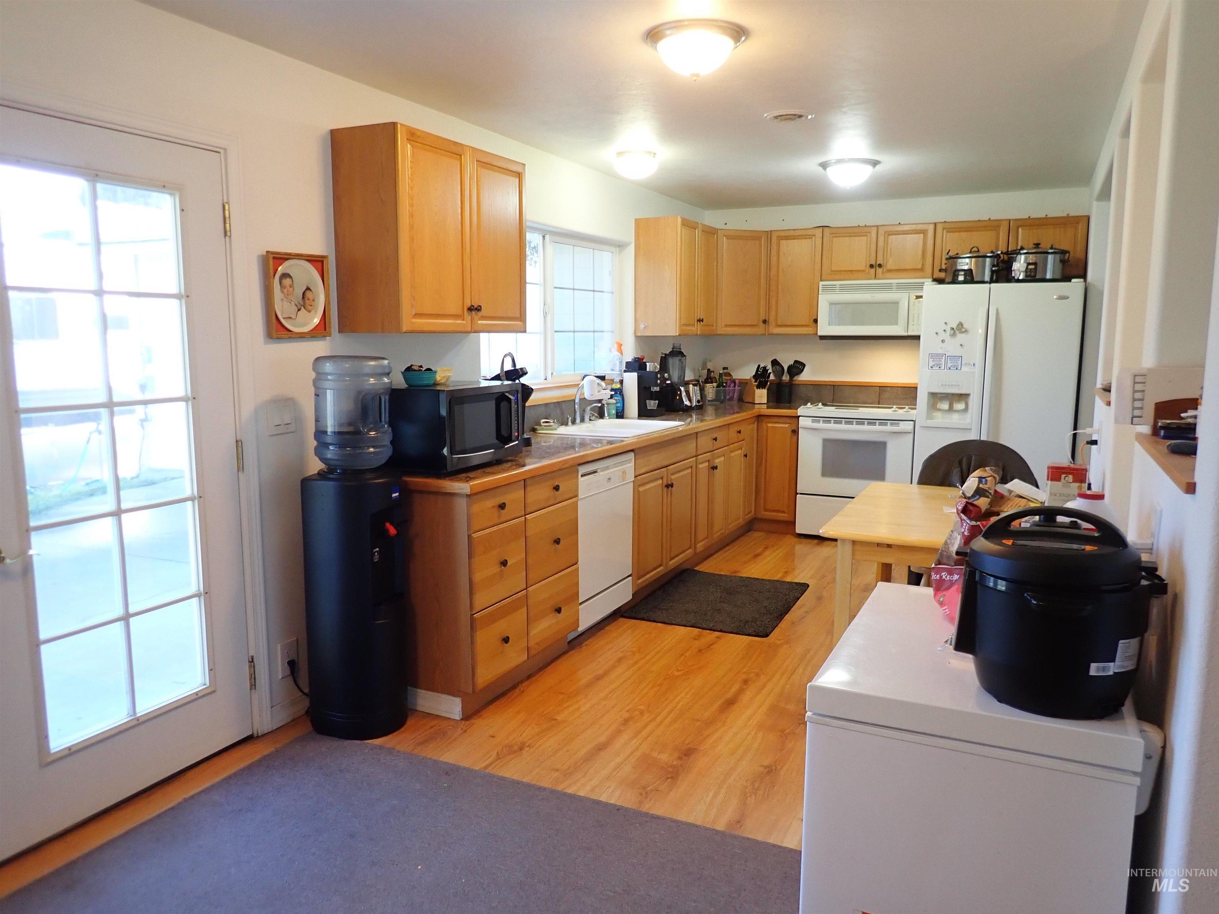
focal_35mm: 25
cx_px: 610
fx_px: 880
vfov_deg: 54.9
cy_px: 457
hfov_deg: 69.4
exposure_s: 1/40
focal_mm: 4.5
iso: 200
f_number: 2
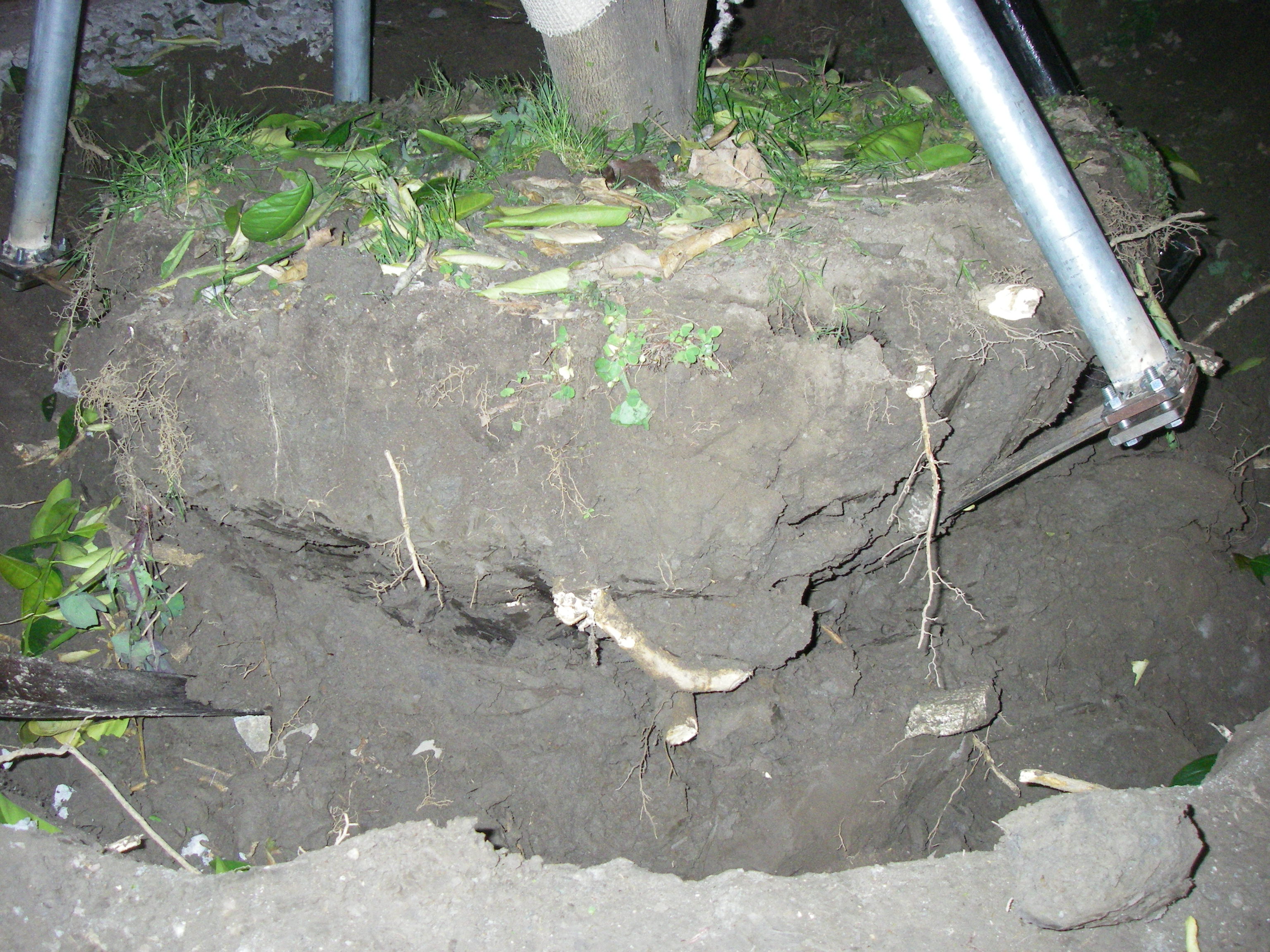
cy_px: 476
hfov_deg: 49.0
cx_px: 635
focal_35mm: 38
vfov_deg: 37.7
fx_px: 1394
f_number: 3.3
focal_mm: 6.3
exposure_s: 1/50
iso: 400
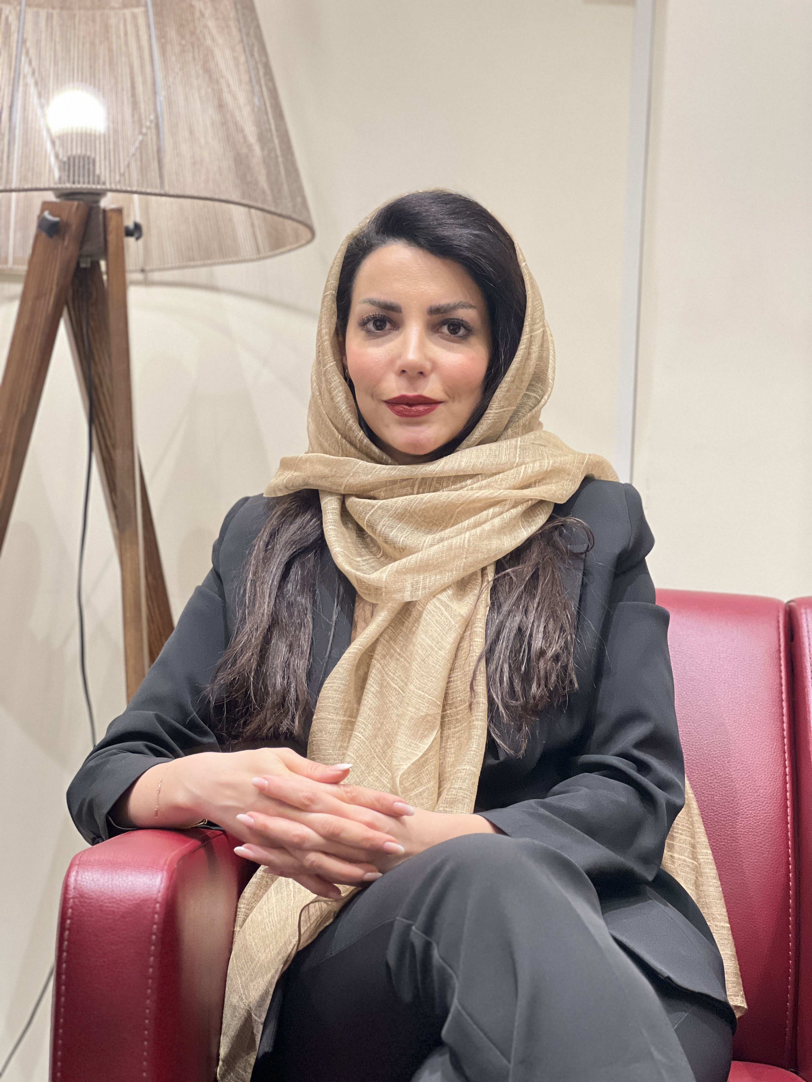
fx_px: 2408
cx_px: 406
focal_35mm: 77
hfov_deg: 19.1
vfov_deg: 25.3
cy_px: 541
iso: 400
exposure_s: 1/33
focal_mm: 9
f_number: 2.8
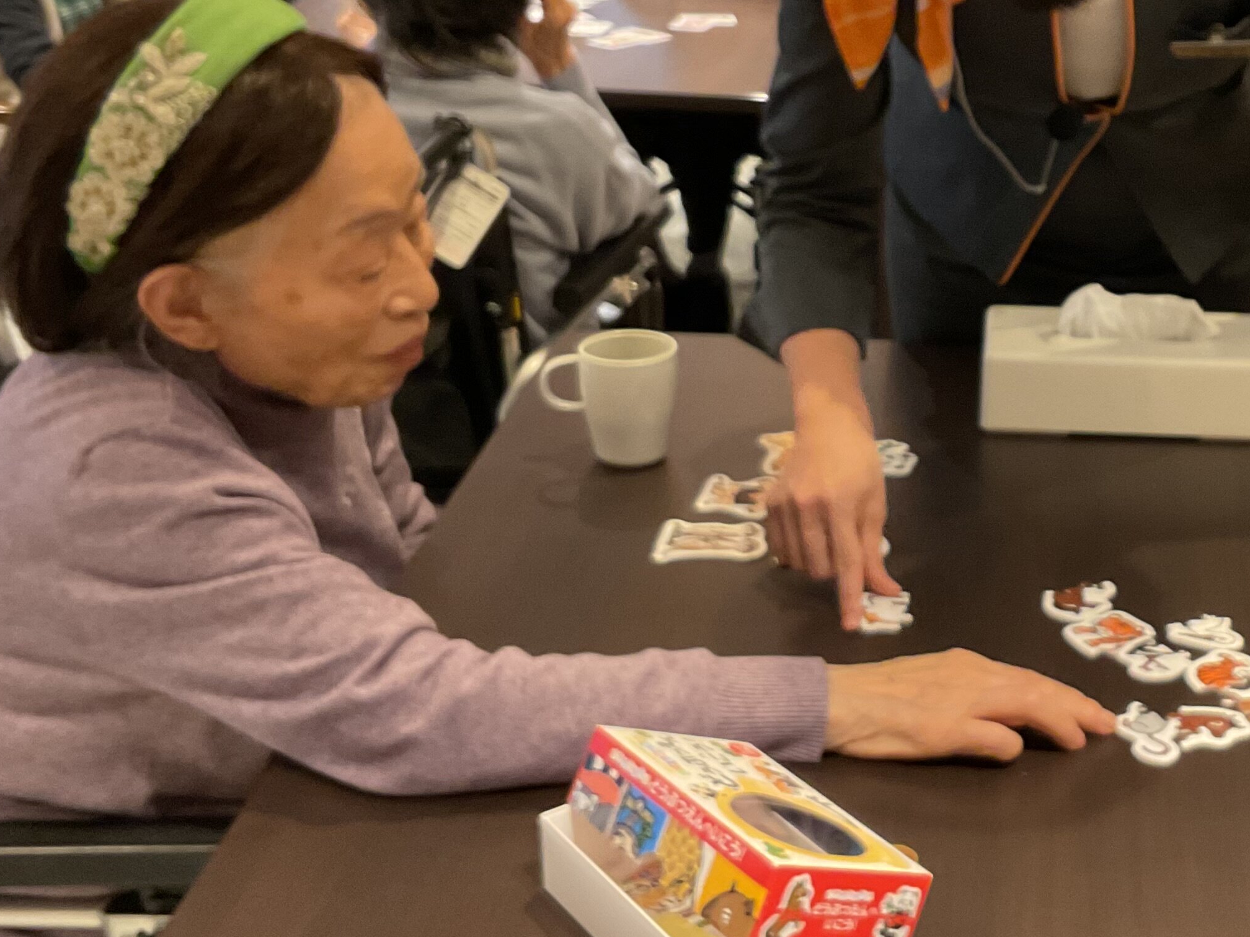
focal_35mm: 58
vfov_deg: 25.2
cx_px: 1016
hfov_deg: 32.3
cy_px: 371
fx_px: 2094
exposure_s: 1/50
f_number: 1.8
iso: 250
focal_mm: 3
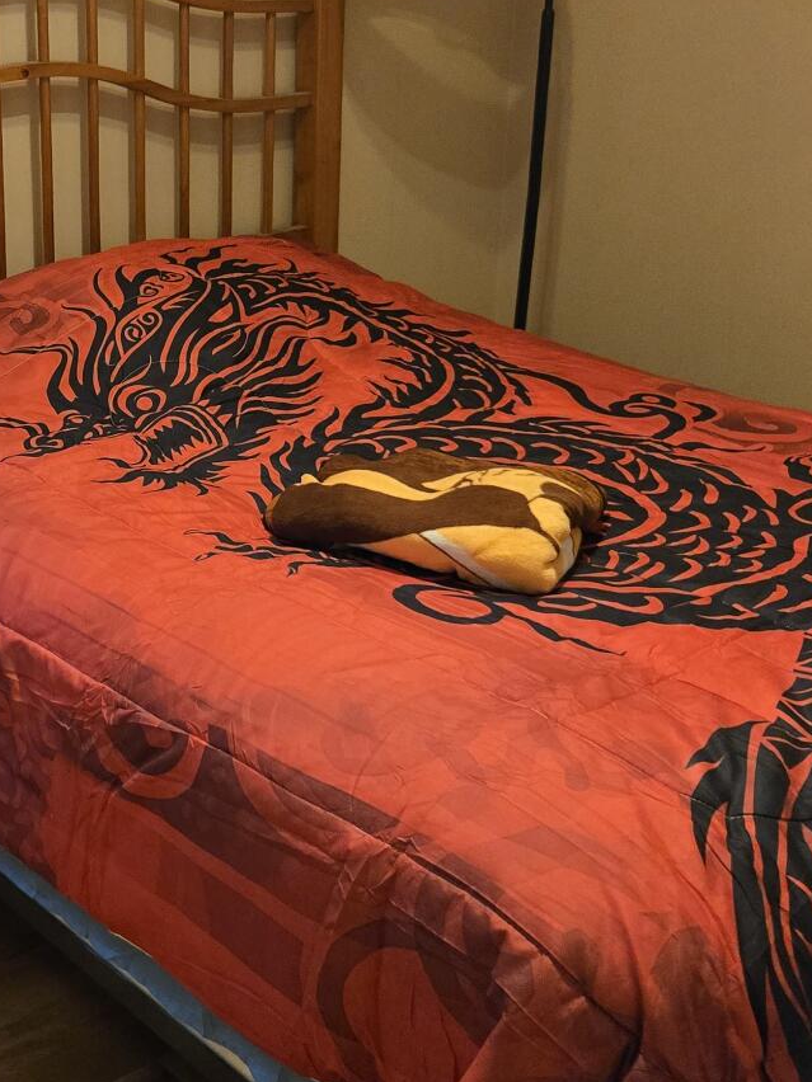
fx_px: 1689
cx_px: 27
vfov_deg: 35.2
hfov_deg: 25.8
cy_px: 364
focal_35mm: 54
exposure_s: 1/120
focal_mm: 5.4
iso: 800
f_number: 1.8
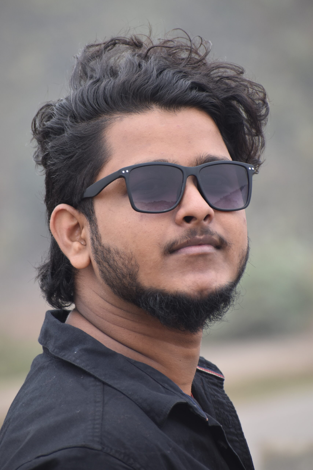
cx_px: 156
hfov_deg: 4.0
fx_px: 4498
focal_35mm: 345
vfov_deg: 6.0
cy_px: 235
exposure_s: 1/400
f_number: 7.1
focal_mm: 230
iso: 400
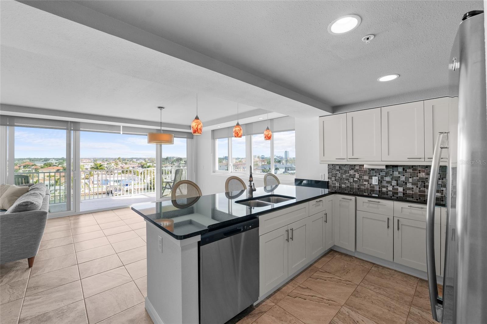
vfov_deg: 81.2
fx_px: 189
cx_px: 244
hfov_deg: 104.3
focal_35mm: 14
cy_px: 162
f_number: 8
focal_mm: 14
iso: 400
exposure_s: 1/50
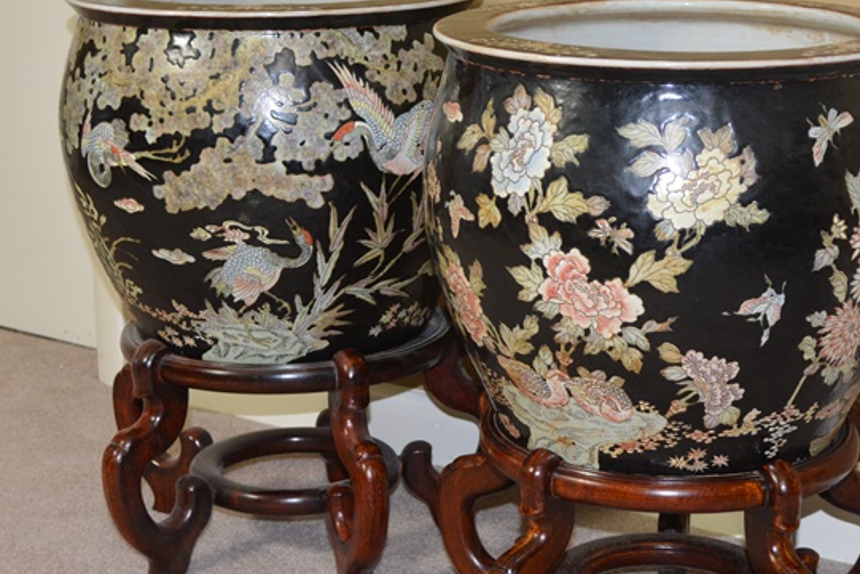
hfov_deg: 23.9
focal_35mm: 85
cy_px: 389
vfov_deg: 16.0
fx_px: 2030
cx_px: 513
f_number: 5
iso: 1100
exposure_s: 1/60
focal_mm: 34
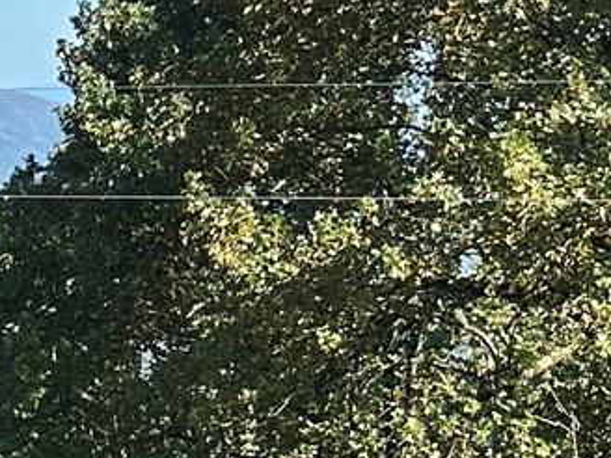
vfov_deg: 9.8
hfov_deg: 11.4
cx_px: -760
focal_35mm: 150
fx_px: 2648
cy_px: 475
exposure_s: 1/2252
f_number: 1.78
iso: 80
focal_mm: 6.86
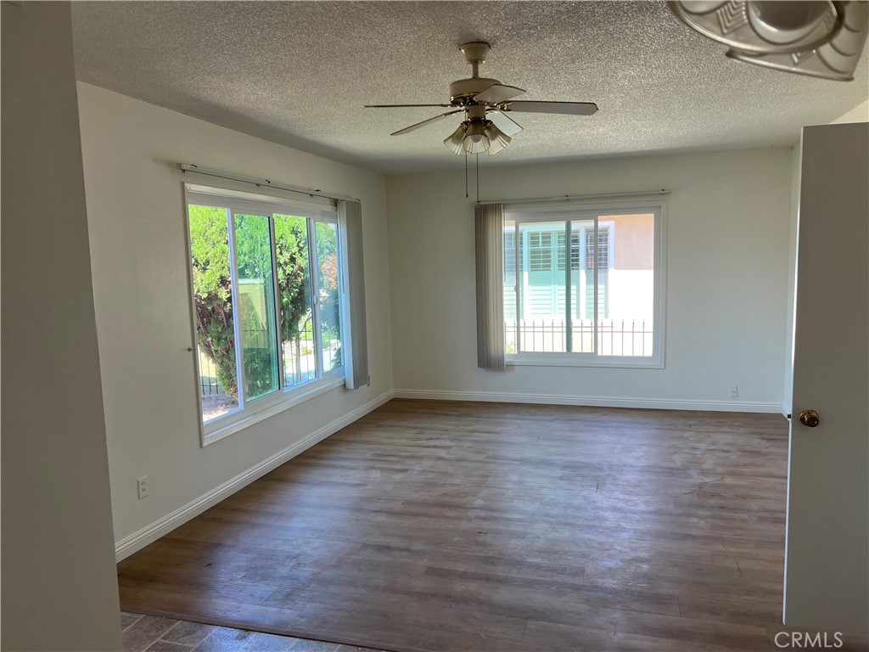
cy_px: 326
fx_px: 653
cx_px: 434
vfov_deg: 53.1
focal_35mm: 26
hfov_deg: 67.3
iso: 40
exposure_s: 1/169
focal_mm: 5.7
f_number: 1.5
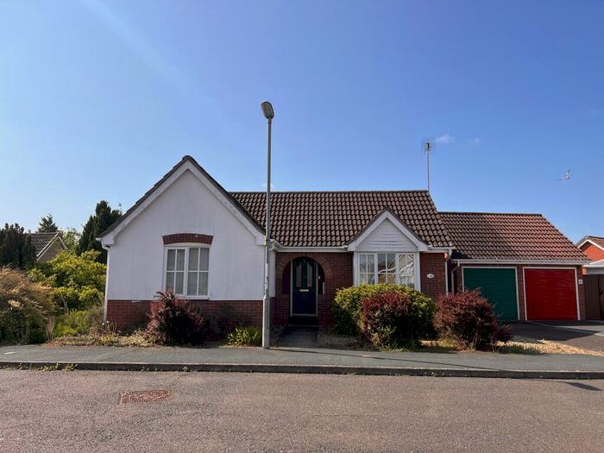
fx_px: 454
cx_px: 302
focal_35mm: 26
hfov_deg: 67.3
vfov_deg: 53.1
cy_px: 226
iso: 50
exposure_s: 1/5319
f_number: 1.5
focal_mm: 5.7
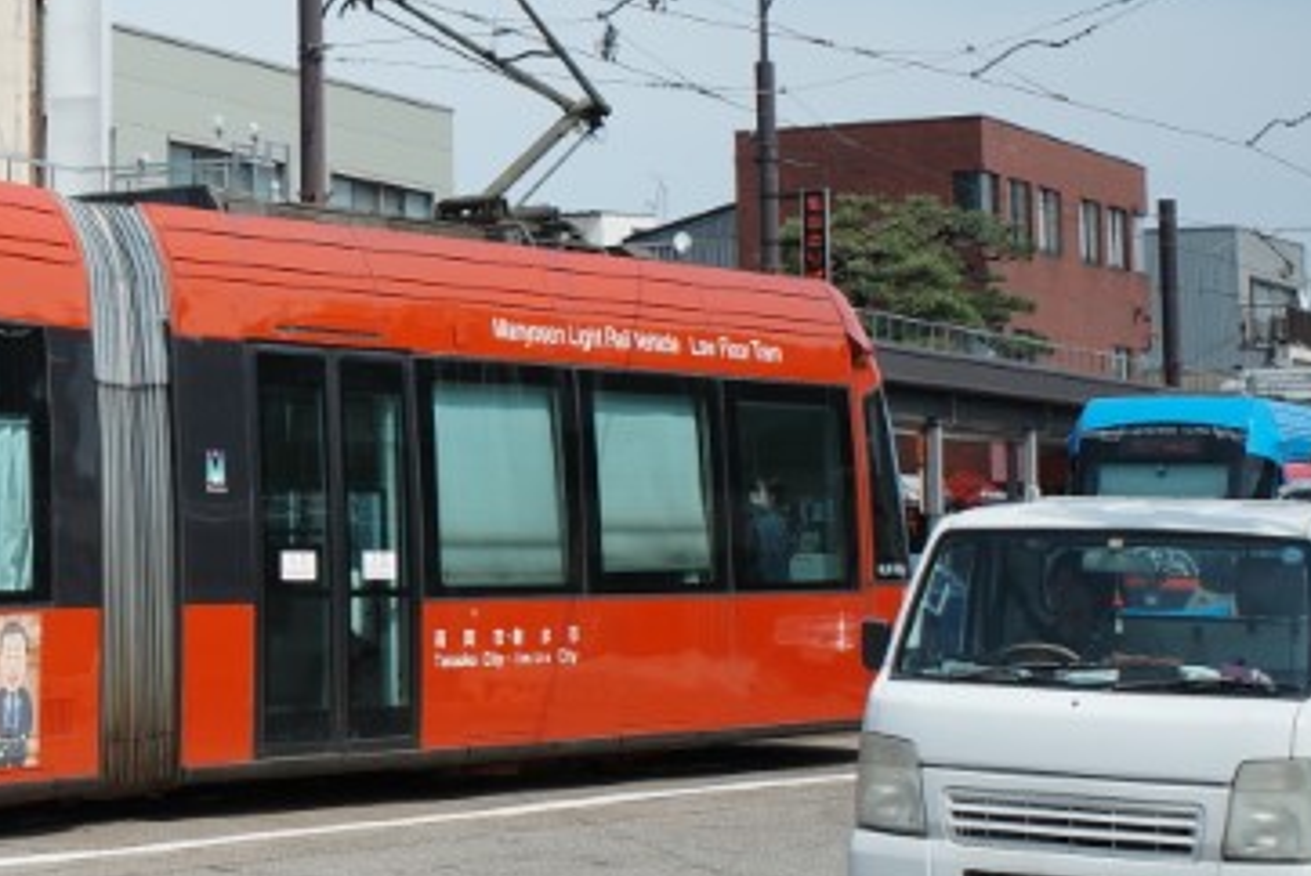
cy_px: 152
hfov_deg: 21.1
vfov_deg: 15.3
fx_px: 3244
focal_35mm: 89
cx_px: -322
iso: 200
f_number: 5
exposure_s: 1/1000
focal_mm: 18.3
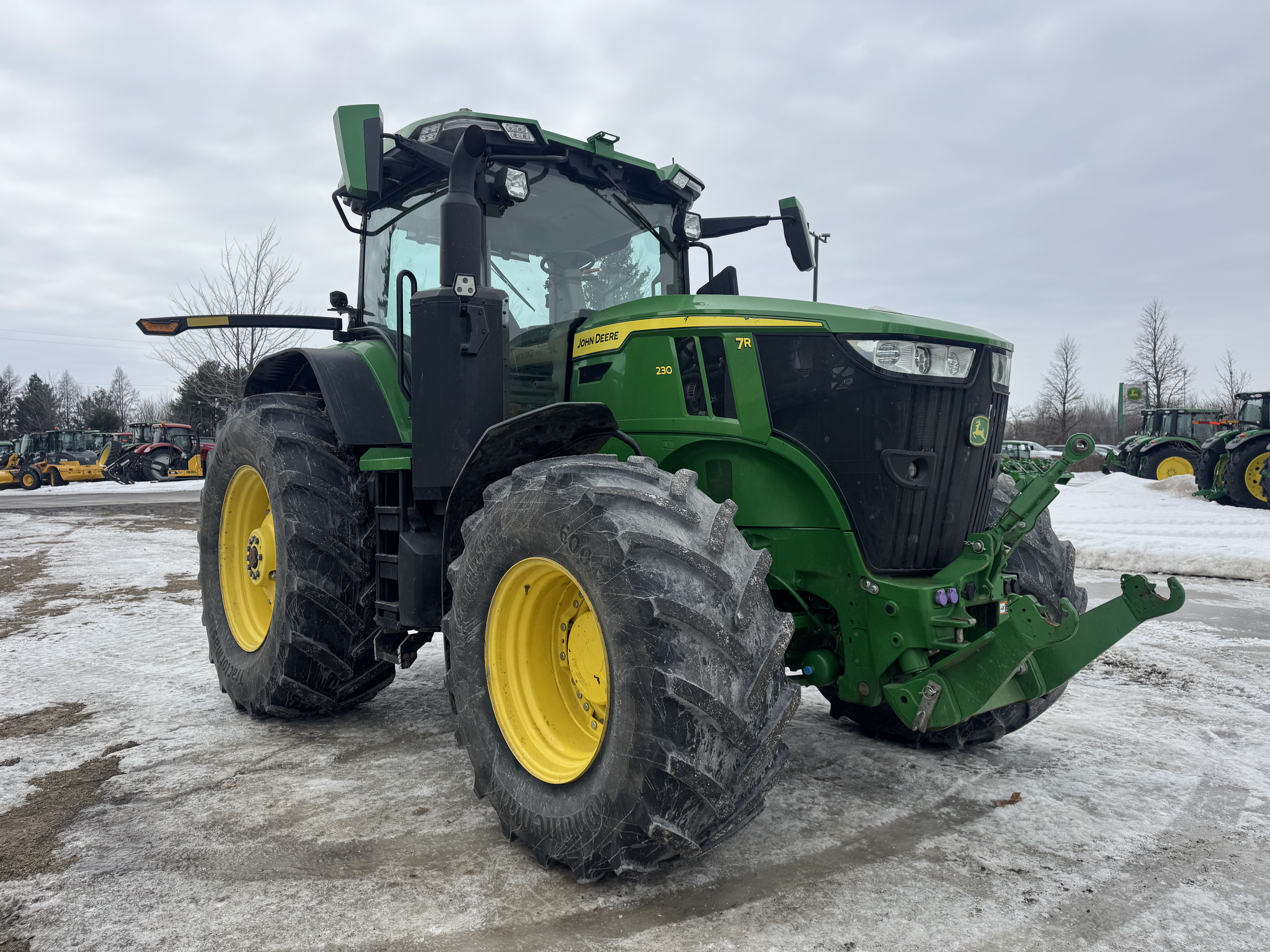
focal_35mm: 24
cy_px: 476
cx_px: 635
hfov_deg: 71.6
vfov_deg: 56.8
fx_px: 881
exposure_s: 1/5348
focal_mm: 6.76
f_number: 1.78
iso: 80
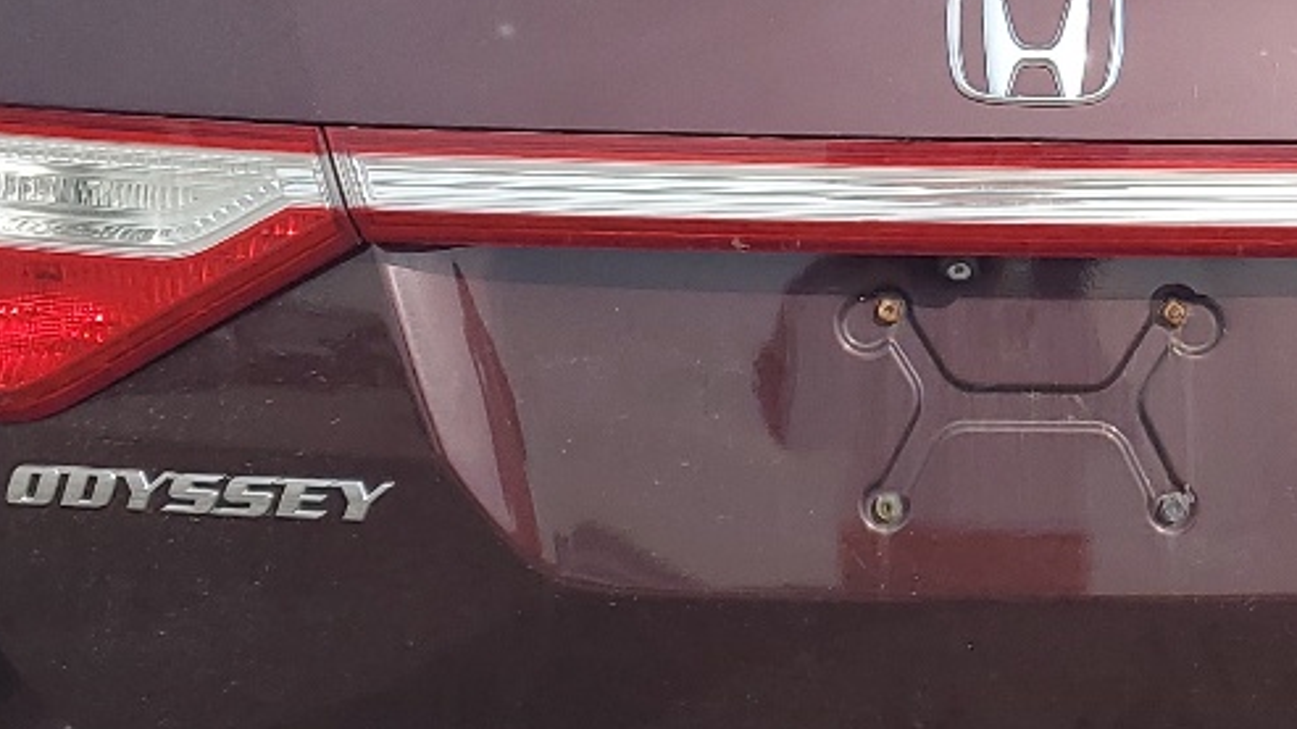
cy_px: 84
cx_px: 1039
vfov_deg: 13.0
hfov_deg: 22.8
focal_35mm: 92
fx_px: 3163
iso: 50
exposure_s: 1/2500
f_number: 1.5
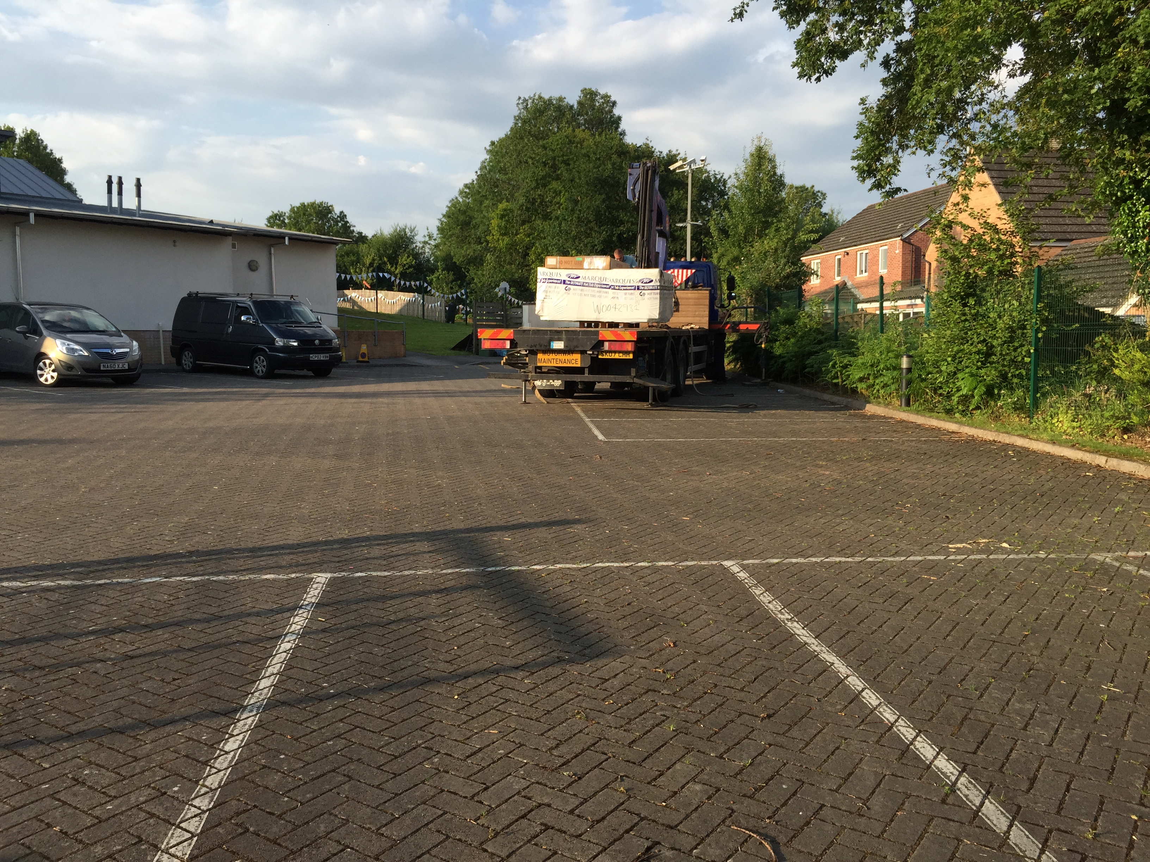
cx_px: 575
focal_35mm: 29
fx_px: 963
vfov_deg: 48.2
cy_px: 431
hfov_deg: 61.7
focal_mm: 4.15
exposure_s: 1/1014
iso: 32
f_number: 2.2
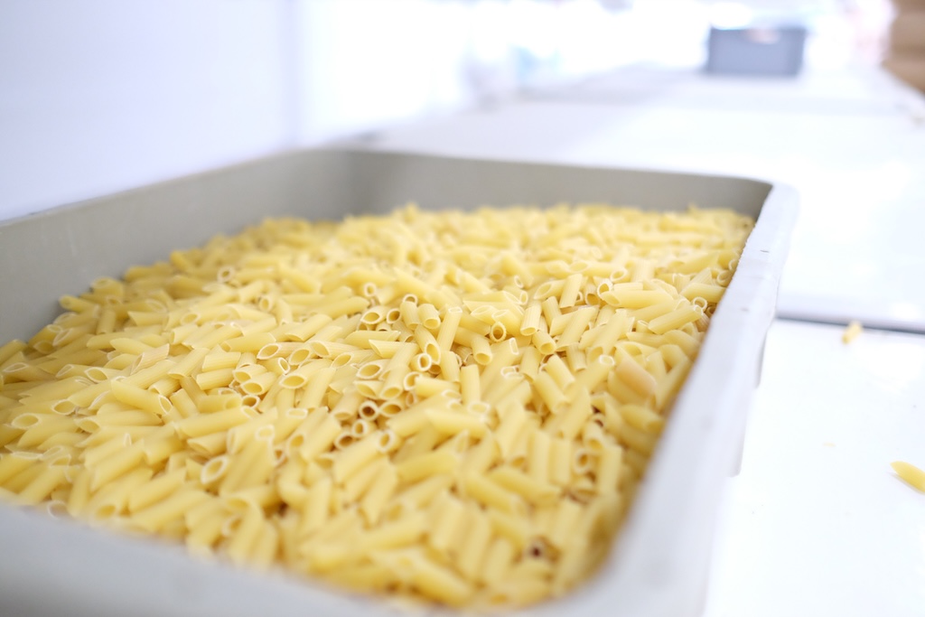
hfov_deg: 54.4
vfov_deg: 37.9
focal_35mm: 35
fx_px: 899
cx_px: 462
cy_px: 308
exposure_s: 1/250
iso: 4000
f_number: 1.4
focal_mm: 23
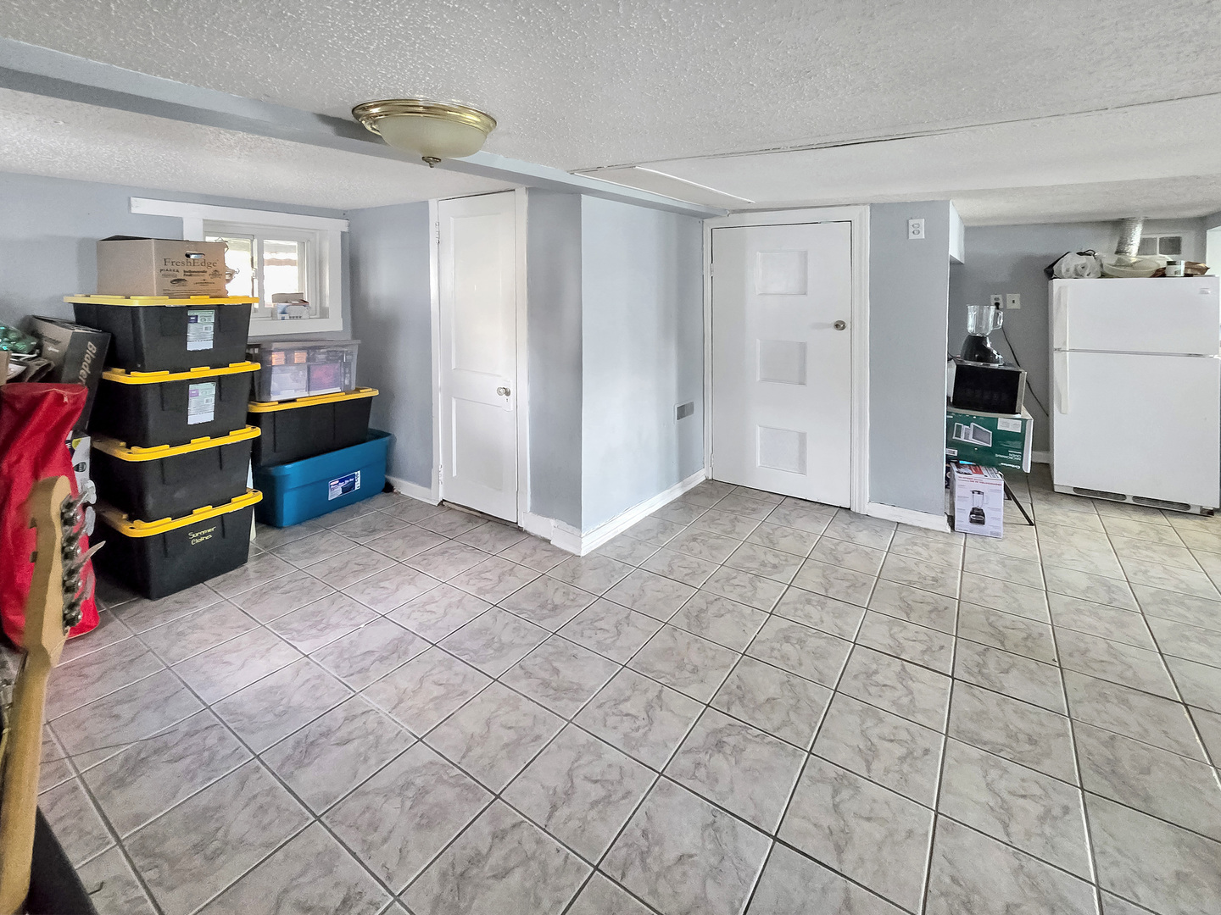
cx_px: 610
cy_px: 458
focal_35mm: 13
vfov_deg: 89.9
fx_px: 459
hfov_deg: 106.2
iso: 800
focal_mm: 2.2
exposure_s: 1/60
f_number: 2.2
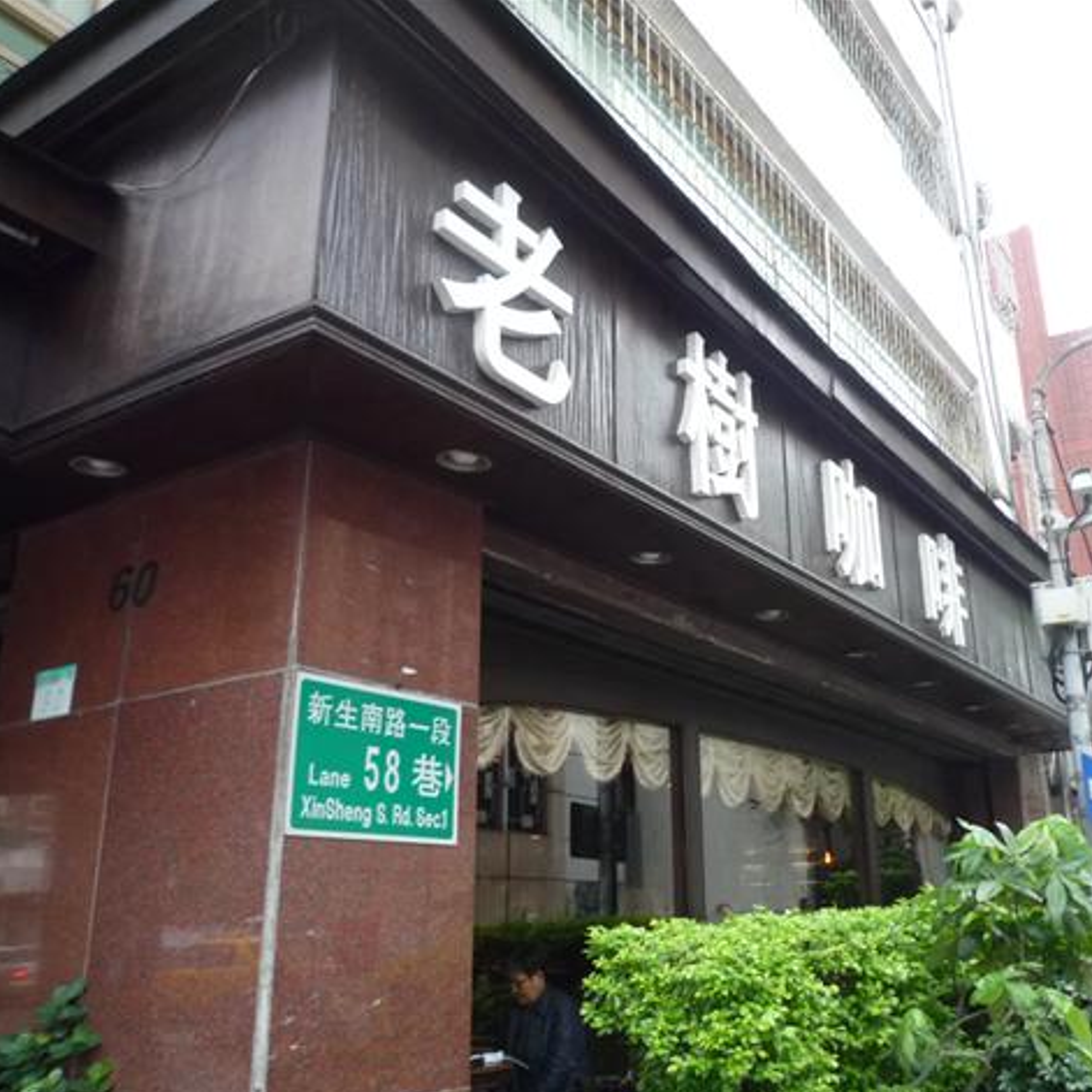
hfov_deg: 53.6
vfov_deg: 54.0
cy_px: 552
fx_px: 1071
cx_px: 658
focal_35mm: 30
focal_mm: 4.4
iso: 200
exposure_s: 1/30
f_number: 2.8
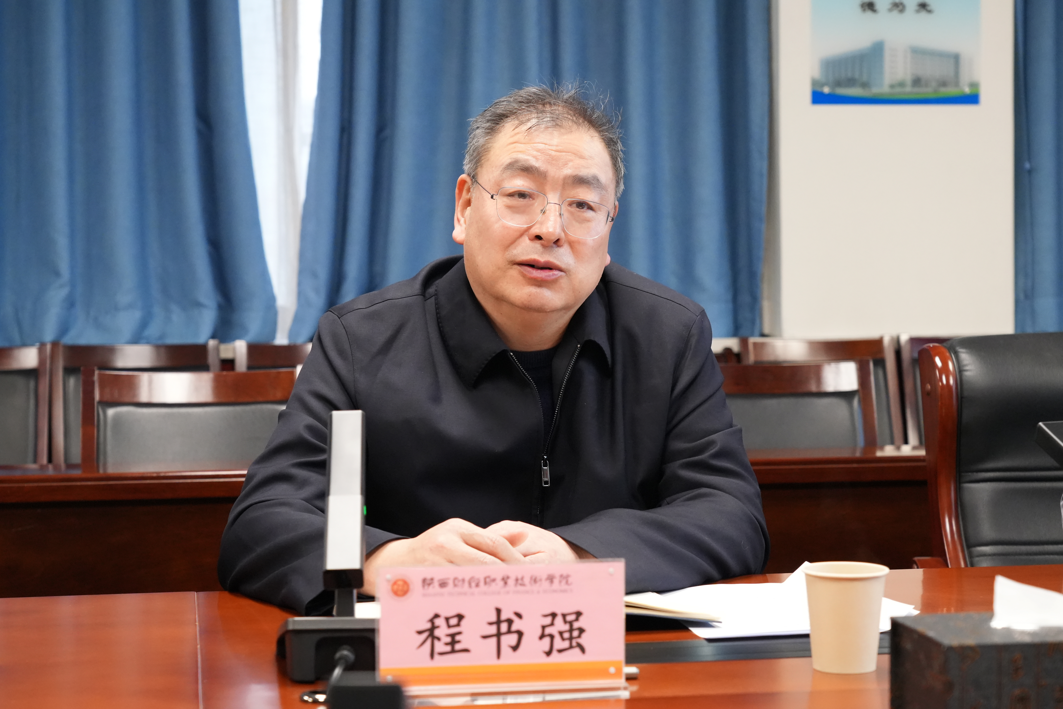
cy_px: 354
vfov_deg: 20.9
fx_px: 1919
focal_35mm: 65
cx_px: 532
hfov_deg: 31.0
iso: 6400
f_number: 6.3
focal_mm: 65
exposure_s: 1/160
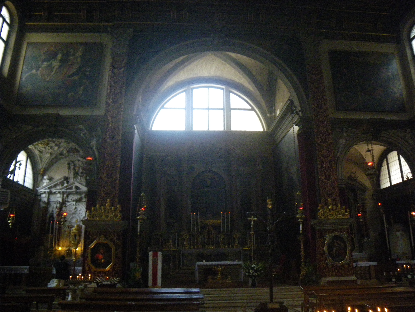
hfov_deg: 63.4
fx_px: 336
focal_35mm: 28
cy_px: 156
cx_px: 208
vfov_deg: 49.7
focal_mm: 5
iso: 640
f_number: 3.5
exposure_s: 1/50
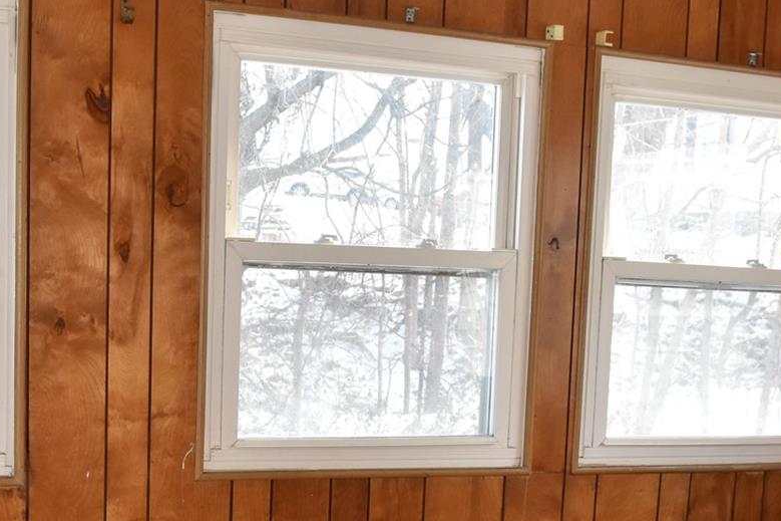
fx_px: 1540
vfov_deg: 18.5
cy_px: 572
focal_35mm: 71
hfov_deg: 28.3
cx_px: 265
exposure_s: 1/125
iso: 720
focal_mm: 18
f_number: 5.6
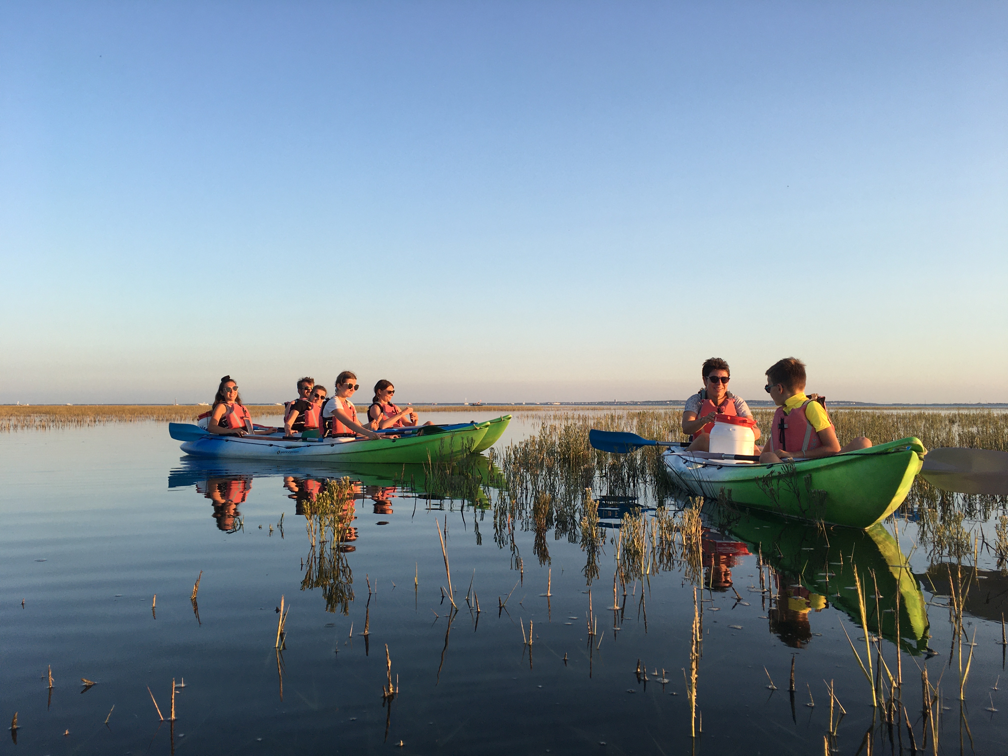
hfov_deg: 61.7
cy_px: 378
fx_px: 844
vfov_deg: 48.2
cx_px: 504
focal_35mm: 29
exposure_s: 1/388
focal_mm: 4.15
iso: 25
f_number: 2.2
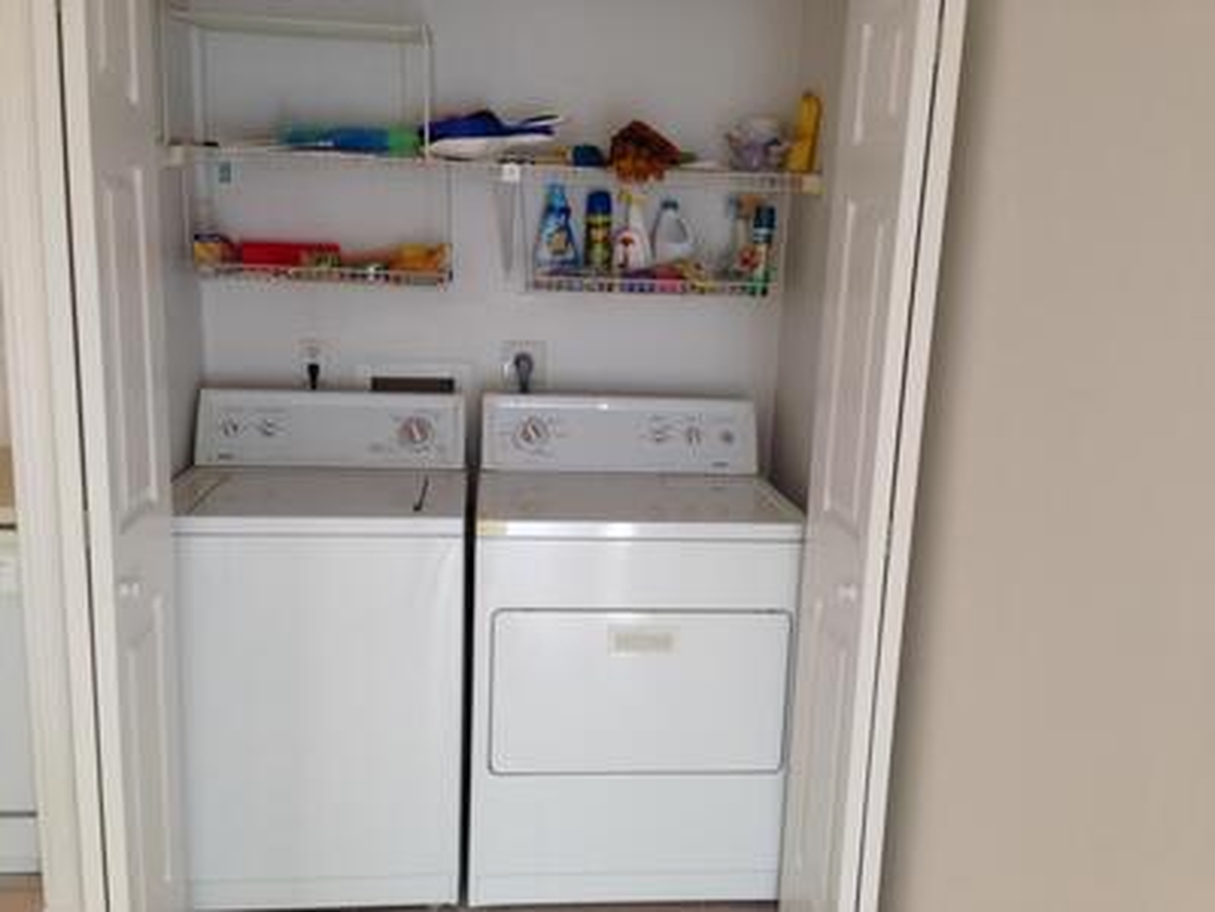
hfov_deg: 55.4
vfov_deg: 42.9
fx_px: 1158
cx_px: 608
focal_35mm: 33
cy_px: 456
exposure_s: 1/40
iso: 64
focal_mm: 4.12
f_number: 2.4
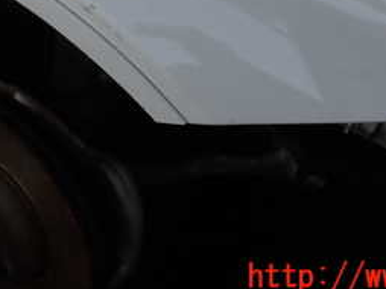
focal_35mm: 71
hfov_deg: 27.3
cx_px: 135
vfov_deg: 19.6
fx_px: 791
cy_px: -46
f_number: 3.2
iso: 100
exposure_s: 1/320
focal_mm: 5.4
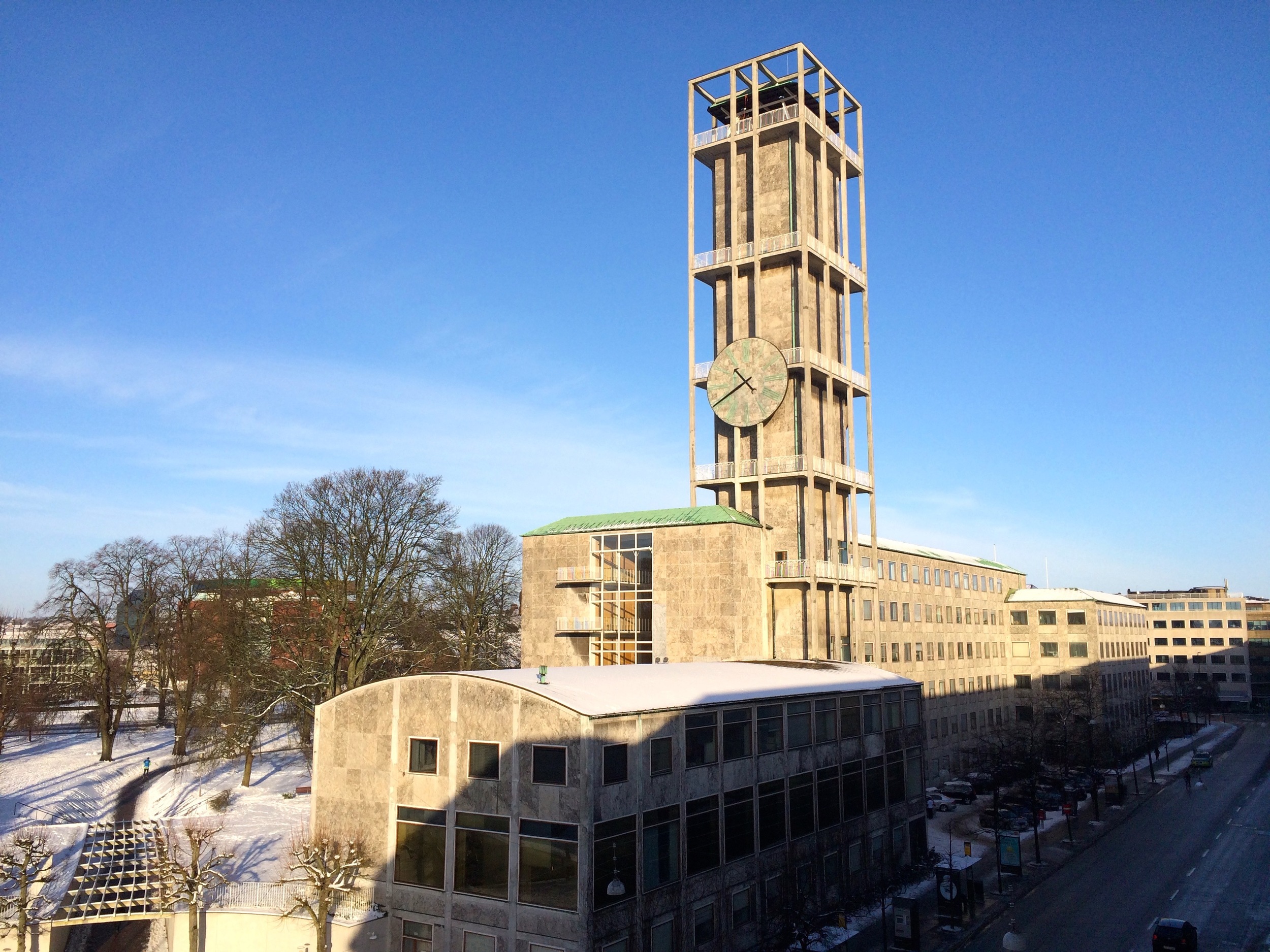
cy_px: 476
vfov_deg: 48.2
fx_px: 1064
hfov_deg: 61.7
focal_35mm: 29
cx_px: 635
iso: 32
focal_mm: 4.15
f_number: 2.2
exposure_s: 1/2415
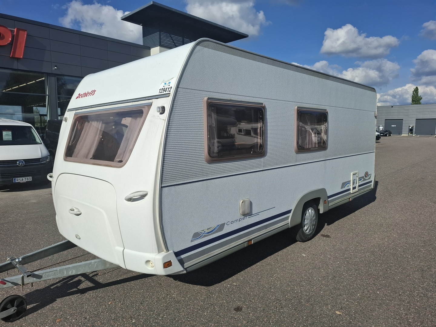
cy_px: 164
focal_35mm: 23
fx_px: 290
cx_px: 218
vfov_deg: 58.9
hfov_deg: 73.9
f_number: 1.8
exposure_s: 1/3215
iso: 50
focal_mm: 5.54
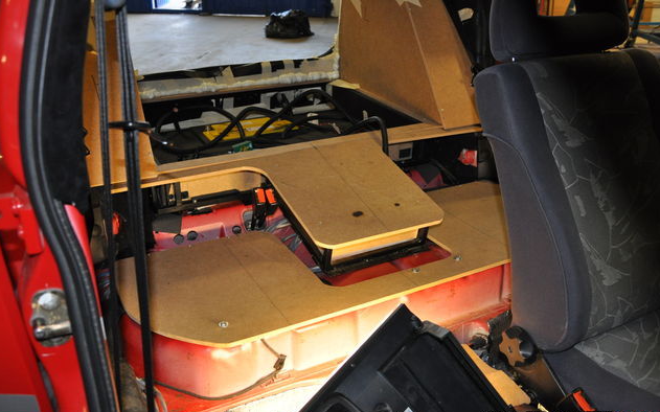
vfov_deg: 38.8
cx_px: 328
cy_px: 205
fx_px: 585
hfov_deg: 58.9
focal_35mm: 33
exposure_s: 1/100
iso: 800
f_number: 3.8
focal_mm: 21
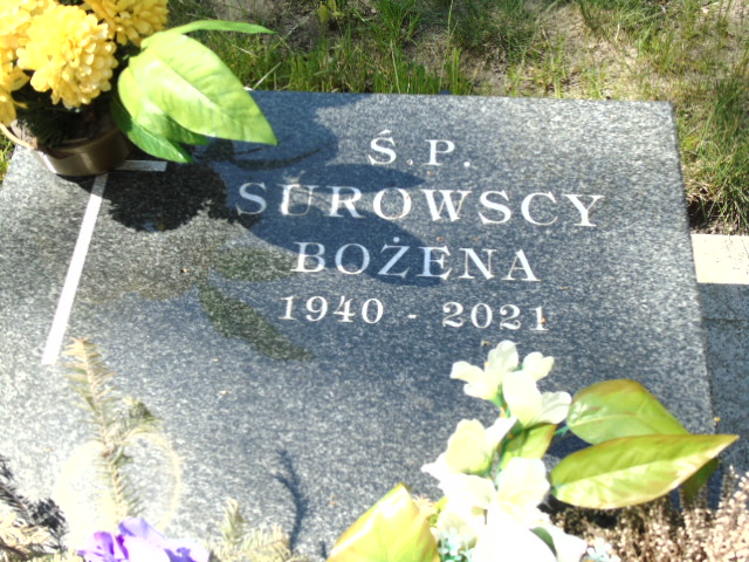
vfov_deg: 36.0
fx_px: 865
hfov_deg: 46.8
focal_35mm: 40
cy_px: 281
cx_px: 374
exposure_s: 1/250
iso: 80
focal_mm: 7.1
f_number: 3.9
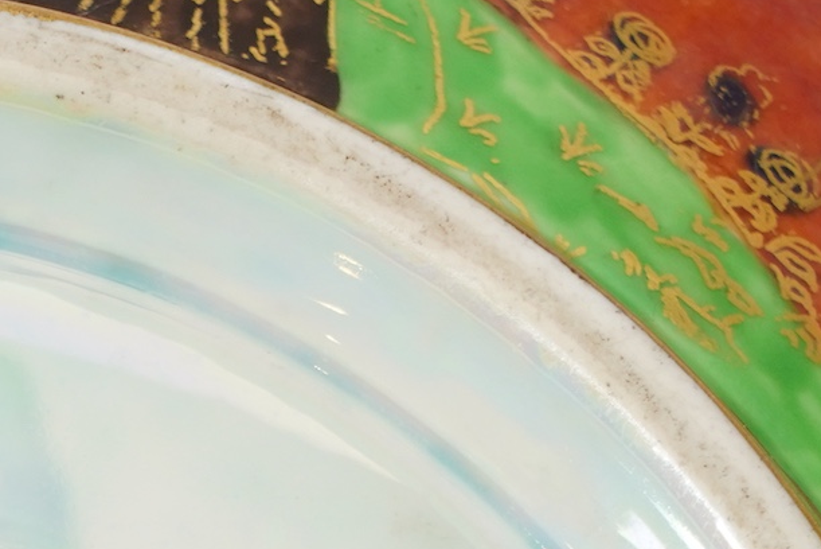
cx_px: -307
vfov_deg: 2.9
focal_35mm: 471
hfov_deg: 4.4
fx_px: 10746
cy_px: 1197
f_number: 13
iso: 1250
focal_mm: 105
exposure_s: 1/125
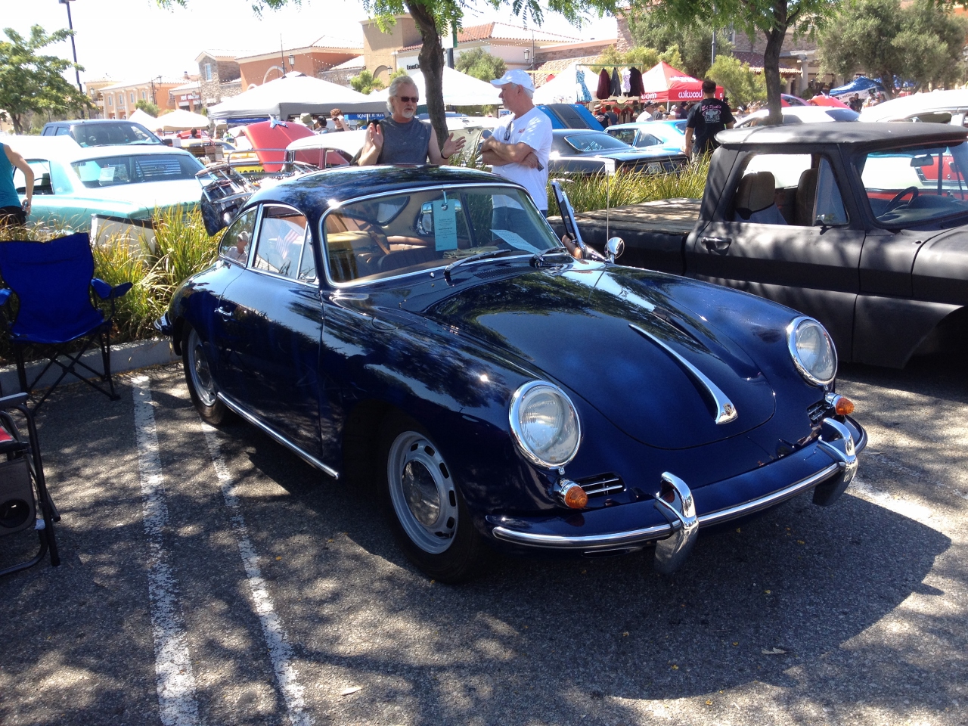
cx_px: 484
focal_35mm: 35
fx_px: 979
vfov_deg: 40.7
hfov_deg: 52.6
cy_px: 363
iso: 50
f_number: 2.4
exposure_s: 1/391
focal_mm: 4.28
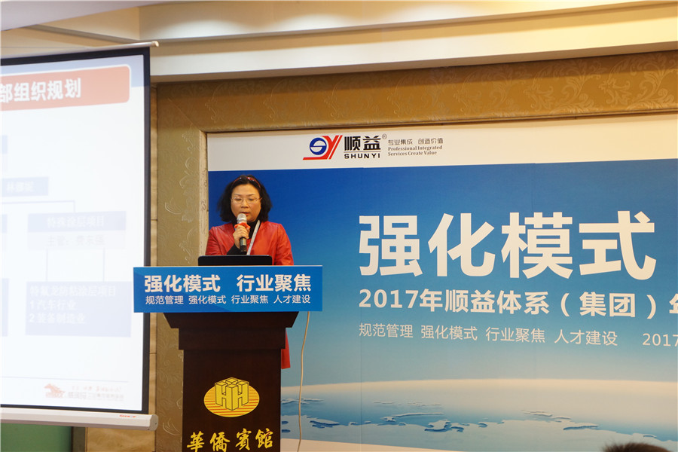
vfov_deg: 22.3
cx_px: 339
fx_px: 1149
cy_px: 226
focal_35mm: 61
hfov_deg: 32.9
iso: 800
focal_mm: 41
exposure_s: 1/20
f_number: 5.6
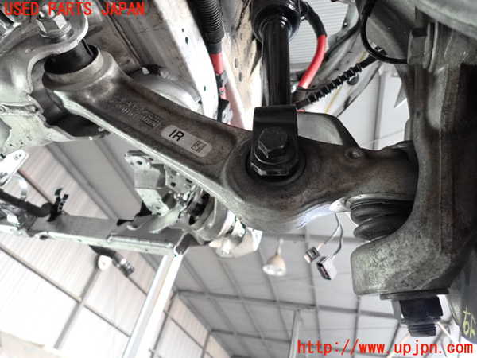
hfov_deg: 69.4
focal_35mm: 25
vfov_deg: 54.9
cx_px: 238
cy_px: 179
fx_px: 344
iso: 1600
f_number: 2
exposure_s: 1/125
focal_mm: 4.5
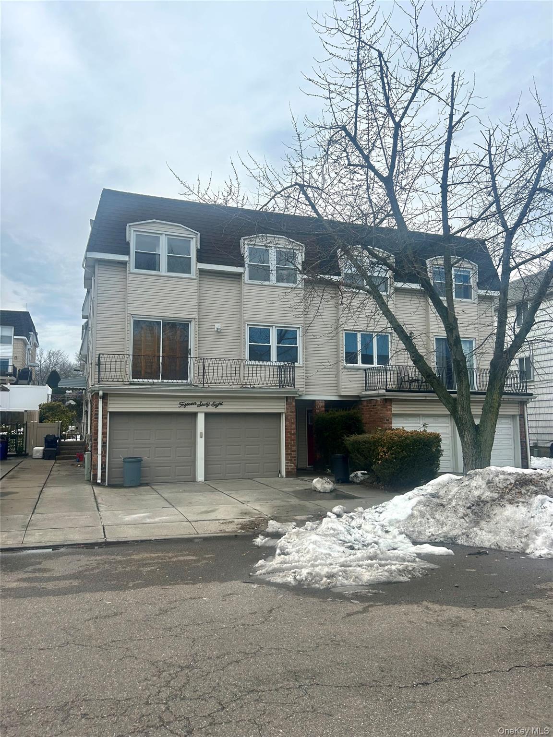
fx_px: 554
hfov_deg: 53.1
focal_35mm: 26
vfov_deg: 67.3
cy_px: 368
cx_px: 276
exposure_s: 1/5076
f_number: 1.5
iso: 50
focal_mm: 5.7
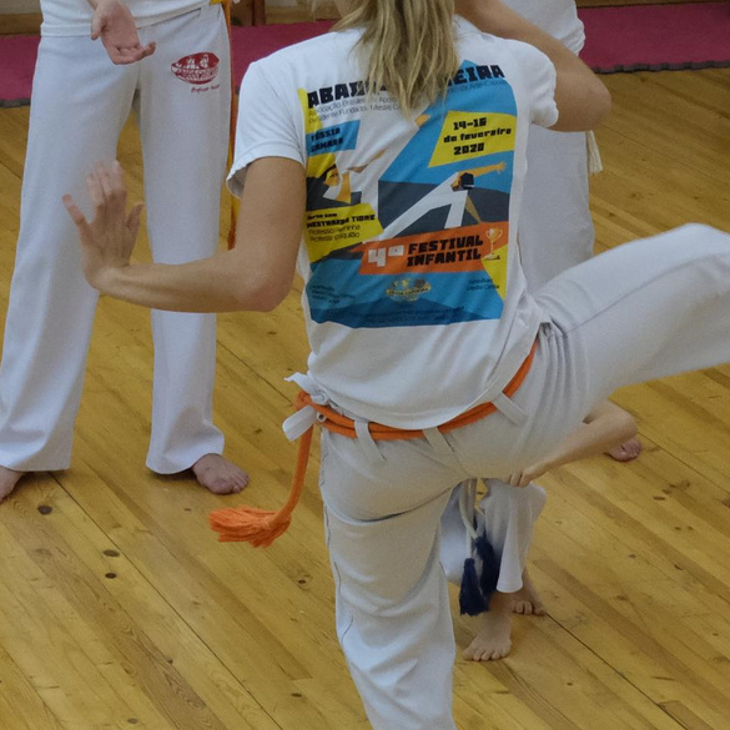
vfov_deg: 13.0
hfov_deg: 13.0
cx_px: 358
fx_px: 3197
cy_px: 496
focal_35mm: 134
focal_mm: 24.2
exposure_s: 1/320
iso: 3200
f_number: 4.4
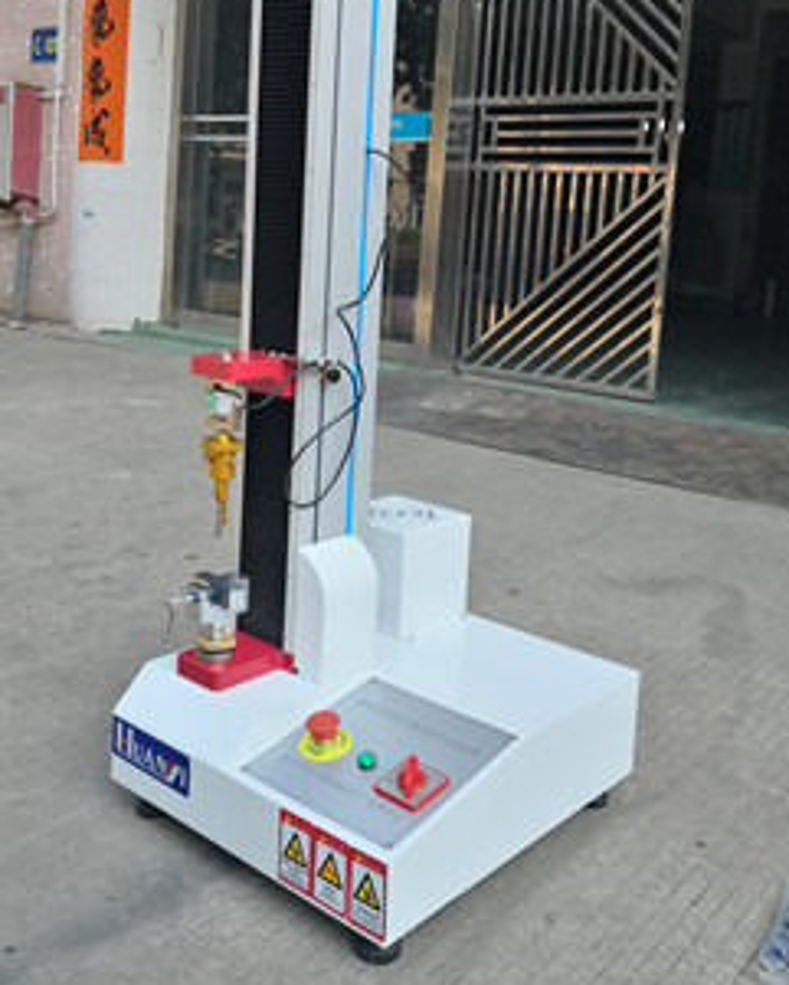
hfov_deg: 42.2
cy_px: 344
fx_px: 1021
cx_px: 413
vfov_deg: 50.8
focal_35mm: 35
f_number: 1.6
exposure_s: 1/517
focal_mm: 3.95
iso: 50
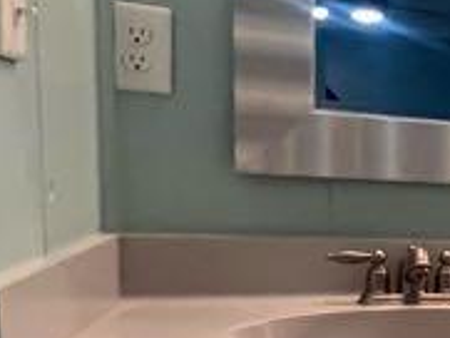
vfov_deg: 24.1
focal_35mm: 60
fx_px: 781
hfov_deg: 21.8
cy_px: 272
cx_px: 791
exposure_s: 1/60
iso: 500
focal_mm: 1.57
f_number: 1.8
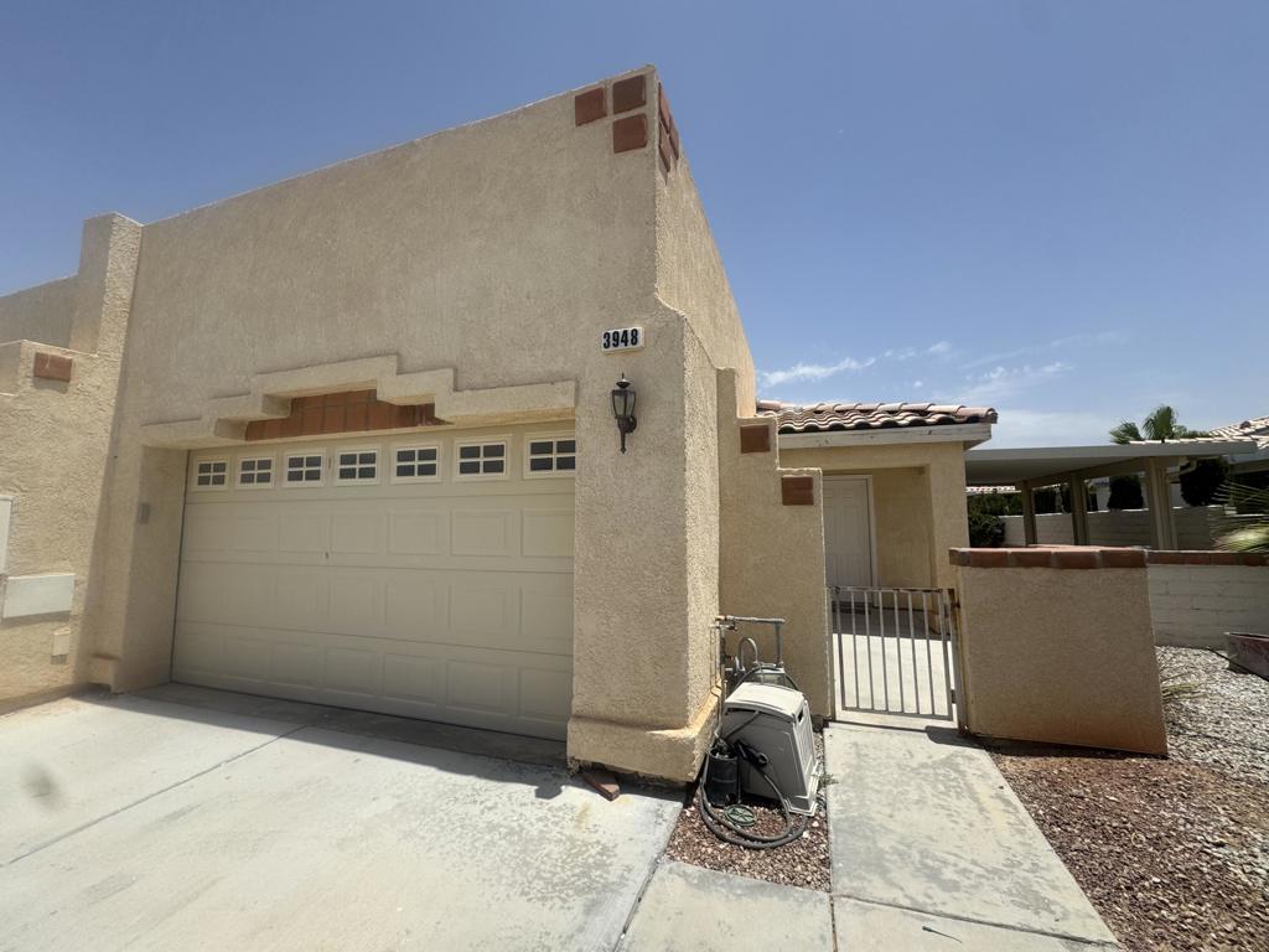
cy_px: 476
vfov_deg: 85.7
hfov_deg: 102.1
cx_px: 634
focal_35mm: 14
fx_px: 513
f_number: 2.2
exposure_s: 1/3546
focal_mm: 2.22
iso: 50
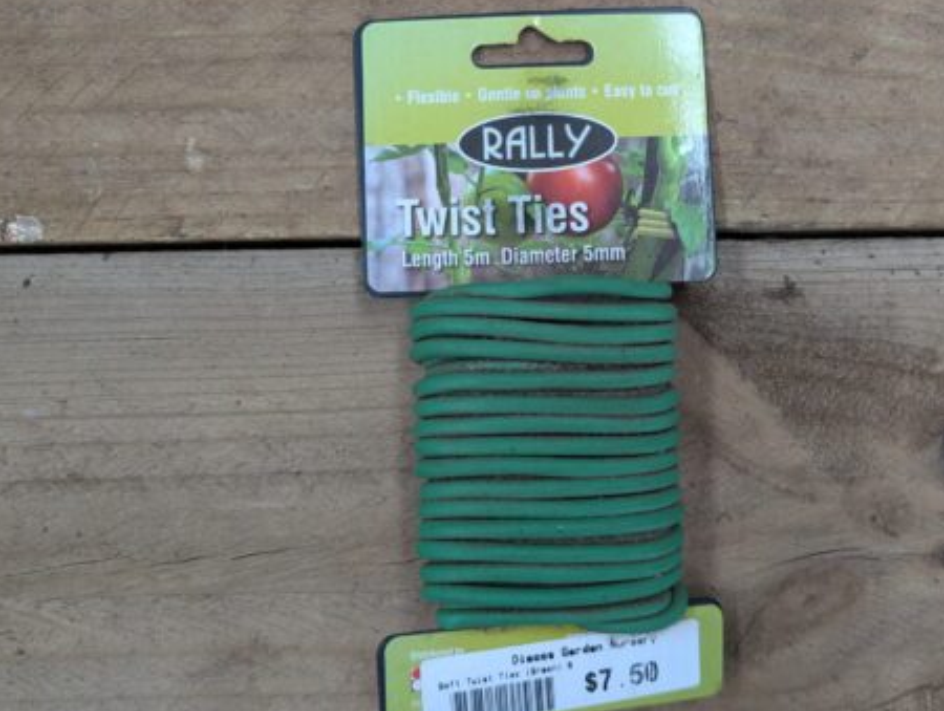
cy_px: 346
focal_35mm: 32
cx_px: 545
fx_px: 874
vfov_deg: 44.3
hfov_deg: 56.5
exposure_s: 1/105
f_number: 1.68
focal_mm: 6.9
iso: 143
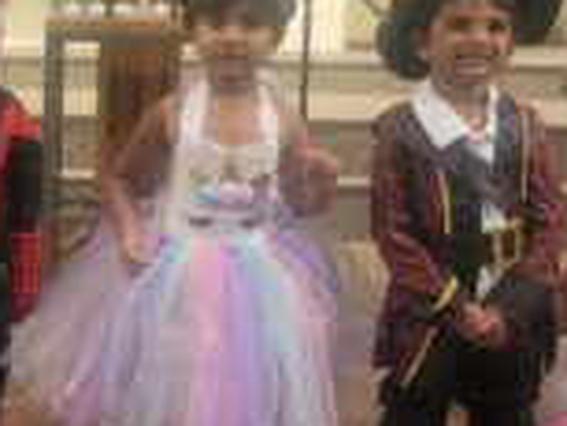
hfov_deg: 18.4
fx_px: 1672
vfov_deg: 14.5
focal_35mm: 102
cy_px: 237
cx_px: -93
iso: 160
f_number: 1.8
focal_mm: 5.4
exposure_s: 1/40
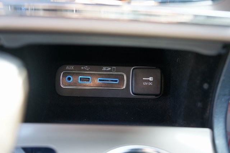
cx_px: 115
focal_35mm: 43
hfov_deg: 45.4
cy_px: 76
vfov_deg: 31.2
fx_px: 275
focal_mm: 43
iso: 500
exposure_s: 1/60
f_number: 4
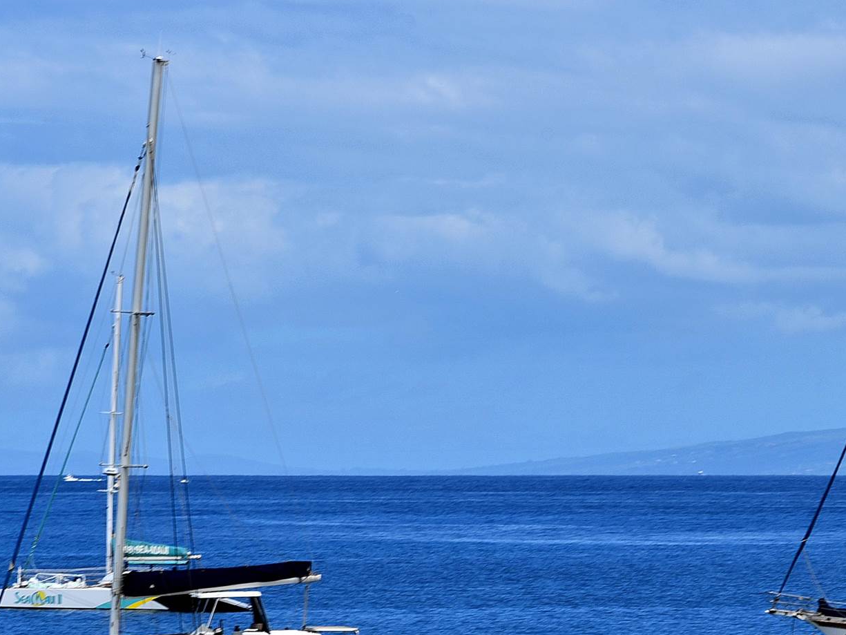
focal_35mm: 410
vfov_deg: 3.6
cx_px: 472
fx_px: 10021
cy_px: 509
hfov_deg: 4.8
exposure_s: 1/200
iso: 100
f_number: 14
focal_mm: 170
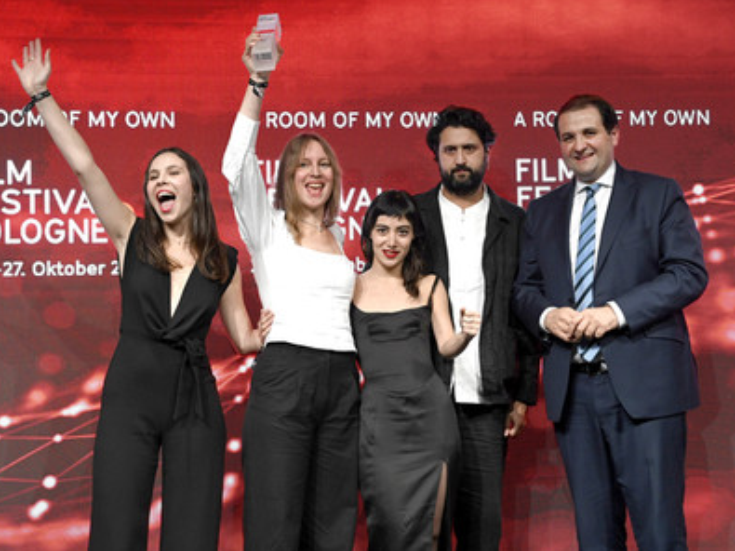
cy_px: 276
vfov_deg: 25.6
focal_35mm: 57
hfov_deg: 33.8
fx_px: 1210
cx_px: 379
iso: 3200
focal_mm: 52
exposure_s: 1/500
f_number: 3.5
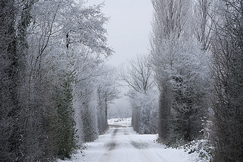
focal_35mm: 142
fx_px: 962
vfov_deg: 9.6
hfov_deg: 14.4
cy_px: 81
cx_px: 122
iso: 250
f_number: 5.3
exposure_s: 1/125
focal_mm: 95
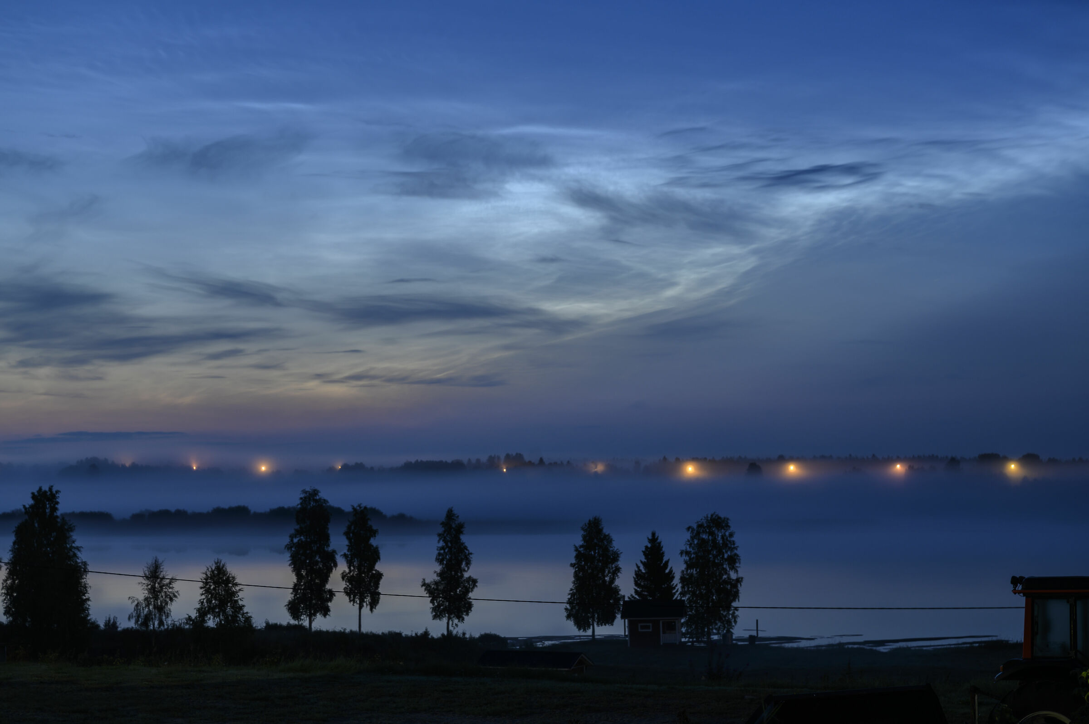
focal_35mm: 70
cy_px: 362
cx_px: 544
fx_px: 2116
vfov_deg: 19.4
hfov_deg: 28.9
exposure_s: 30
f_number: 6.3
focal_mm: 70
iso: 100
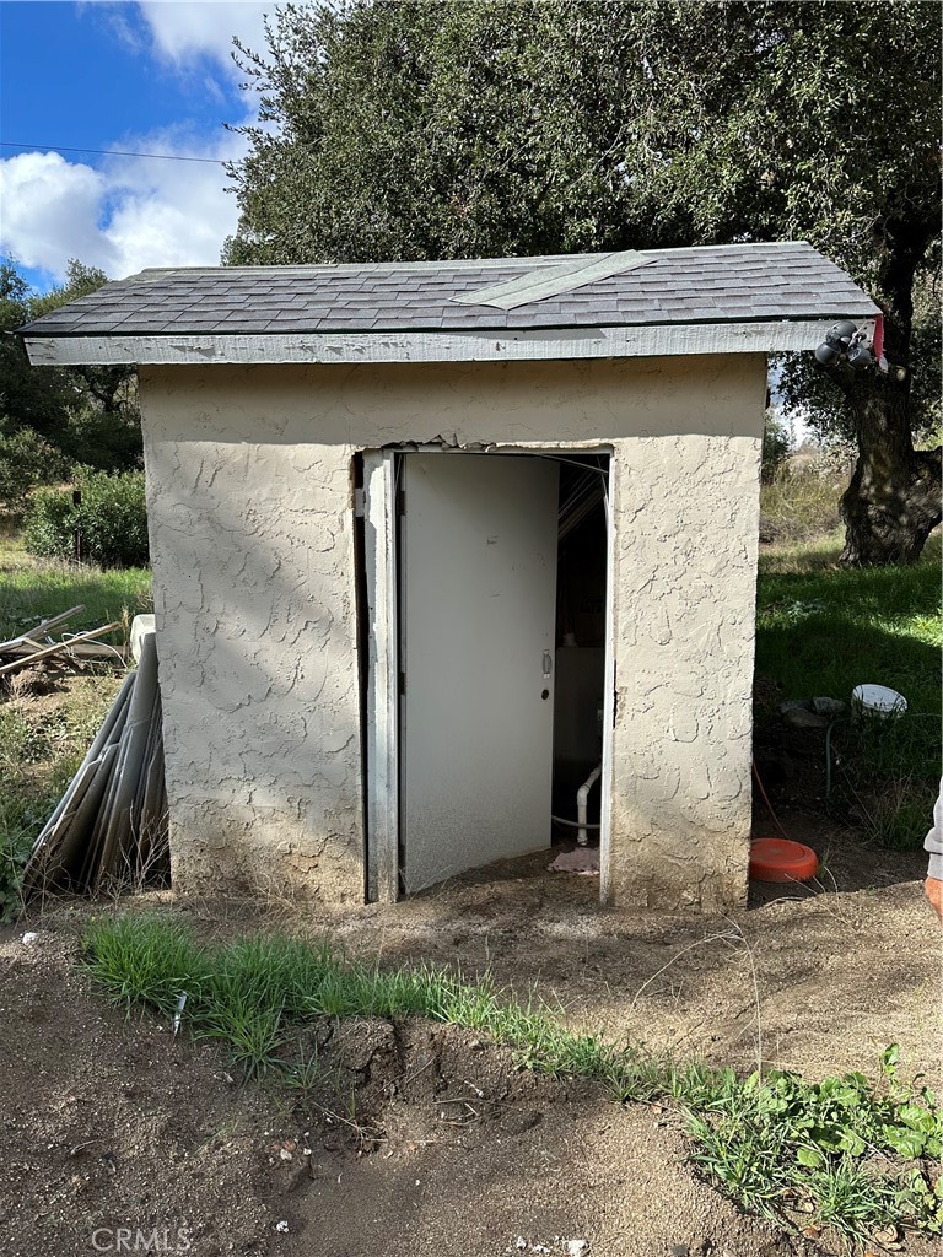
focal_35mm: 24
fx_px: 872
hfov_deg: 56.8
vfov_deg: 71.6
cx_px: 472
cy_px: 628
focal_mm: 6.86
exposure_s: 1/2660
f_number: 1.78
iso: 80
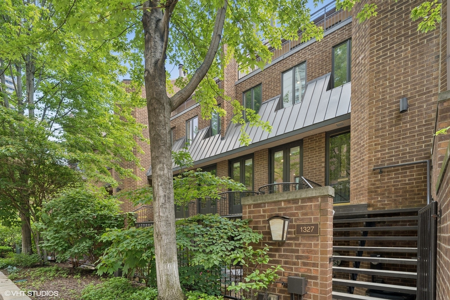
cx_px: 225
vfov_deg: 73.7
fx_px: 200
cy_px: 150
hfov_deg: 96.7
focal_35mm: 16
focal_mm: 16
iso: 320
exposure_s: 1/80
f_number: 8
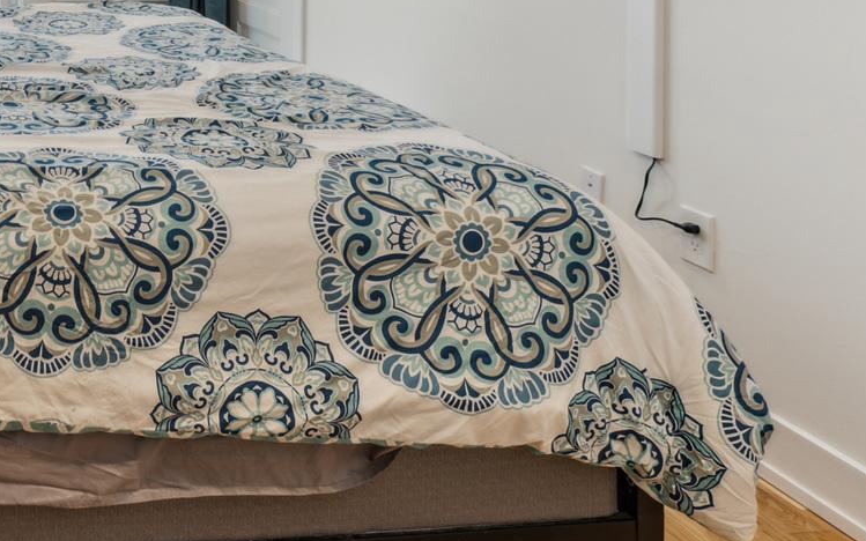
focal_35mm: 39
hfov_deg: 38.5
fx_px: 920
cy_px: -18
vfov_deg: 30.2
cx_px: -153
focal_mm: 14
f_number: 8
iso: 250
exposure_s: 1/3.33
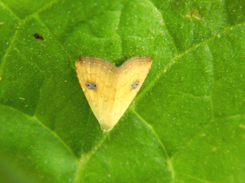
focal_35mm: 177
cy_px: 92
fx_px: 1253
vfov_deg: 8.4
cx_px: 122
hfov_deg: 11.2
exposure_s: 1/100
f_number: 5.1
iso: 400
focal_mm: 31.8
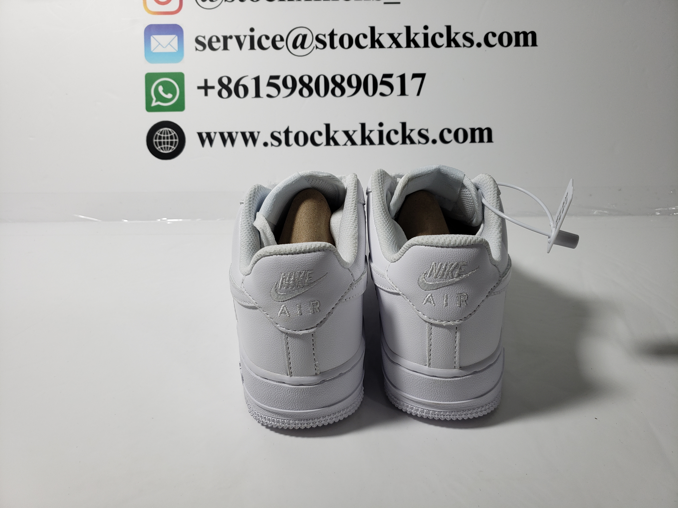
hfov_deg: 67.3
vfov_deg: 53.1
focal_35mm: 26
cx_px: 339
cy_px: 254
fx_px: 509
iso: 50
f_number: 1.5
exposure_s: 1/545
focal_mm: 4.3
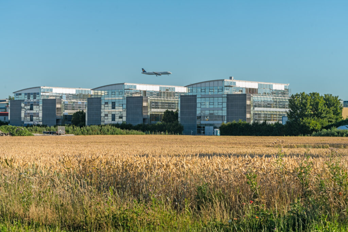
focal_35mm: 95
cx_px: 174
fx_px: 918
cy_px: 116
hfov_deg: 21.5
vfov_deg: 14.4
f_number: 13
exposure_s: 1/125
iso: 100
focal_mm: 95
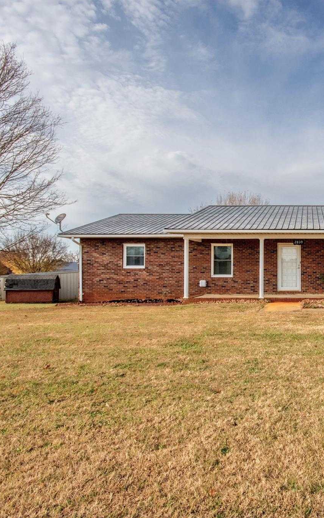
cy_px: 259
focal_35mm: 23
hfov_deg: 46.2
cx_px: 310
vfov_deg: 77.1
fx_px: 325
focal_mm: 10
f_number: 11
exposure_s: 1/500
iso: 400
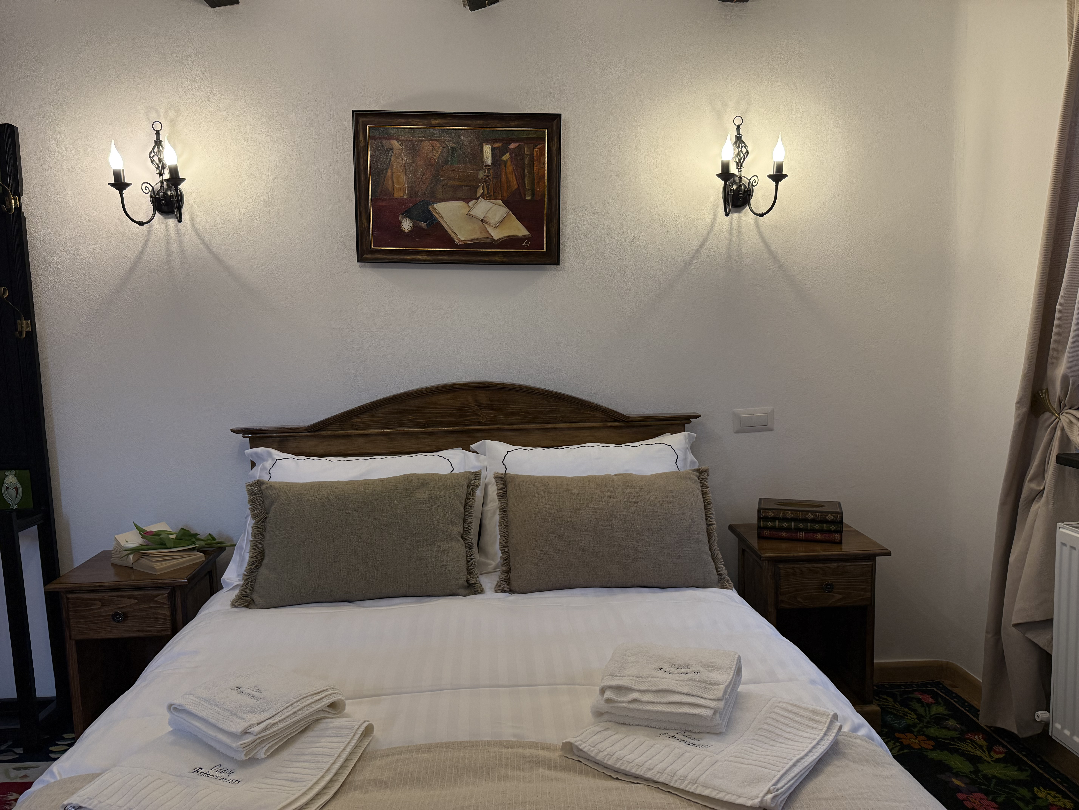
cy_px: 405
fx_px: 748
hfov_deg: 71.6
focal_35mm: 24
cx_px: 540
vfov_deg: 56.8
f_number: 1.78
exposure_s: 1/153
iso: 200
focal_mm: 6.76
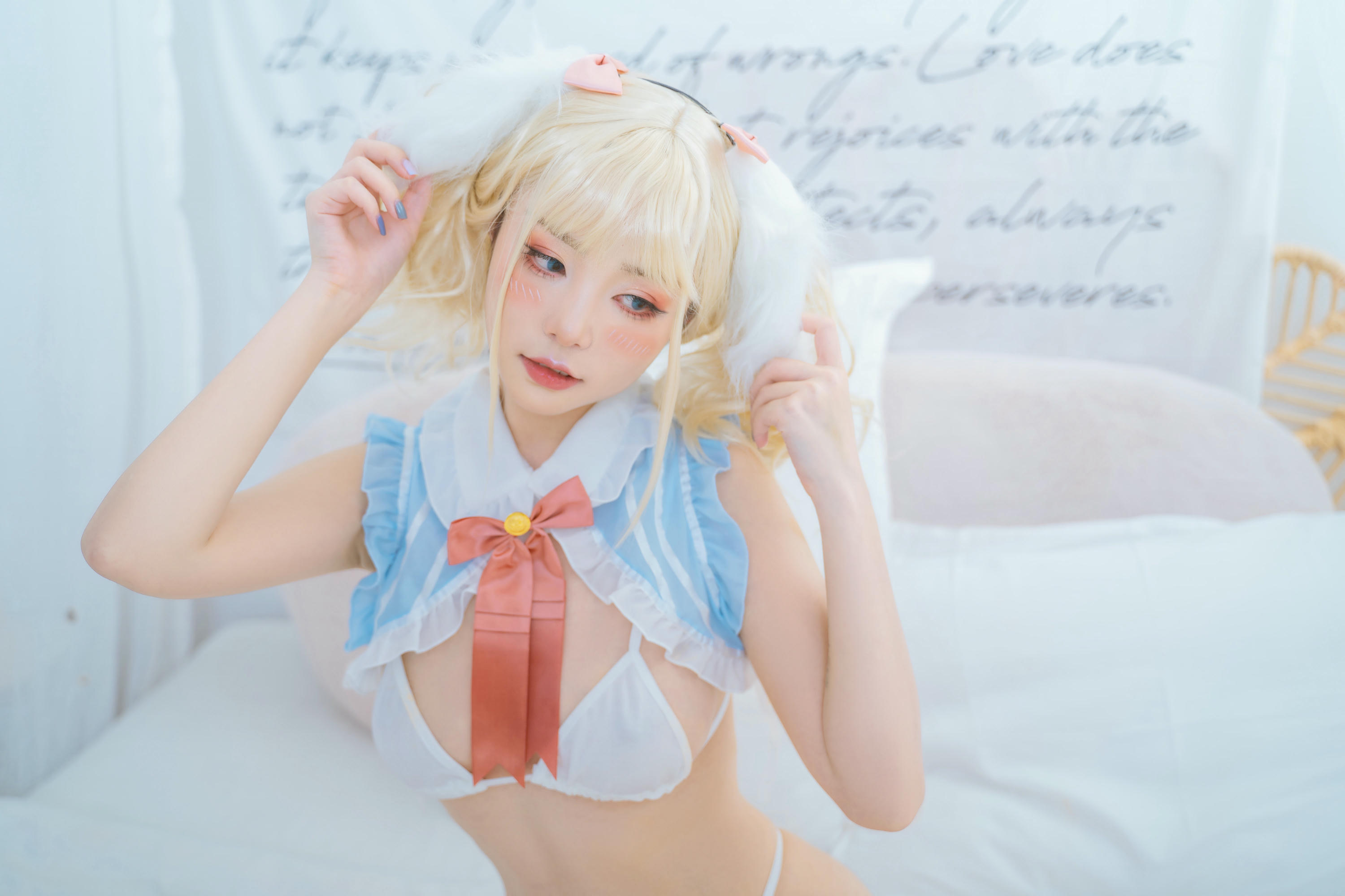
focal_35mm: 35
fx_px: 1308
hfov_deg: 54.4
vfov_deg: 37.9
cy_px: 448
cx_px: 672
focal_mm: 35
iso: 200
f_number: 2.8
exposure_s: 1/800
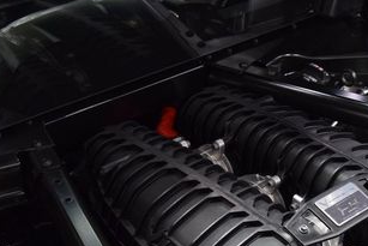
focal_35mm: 75
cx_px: 258
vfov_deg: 17.8
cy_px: 237
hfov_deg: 26.8
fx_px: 767
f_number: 6.3
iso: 1600
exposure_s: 1/15
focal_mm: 24
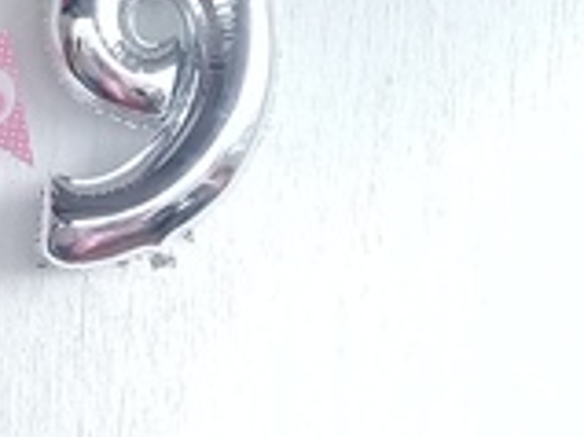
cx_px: -430
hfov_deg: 14.2
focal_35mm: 125
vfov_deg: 11.7
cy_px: 441
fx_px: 2107
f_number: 2.2
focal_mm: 3.3
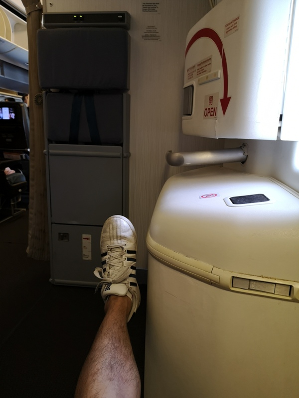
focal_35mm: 27
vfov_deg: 65.3
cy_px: 199
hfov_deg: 51.4
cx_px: 150
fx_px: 311
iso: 200
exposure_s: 1/33.3
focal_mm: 3.95
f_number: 1.8
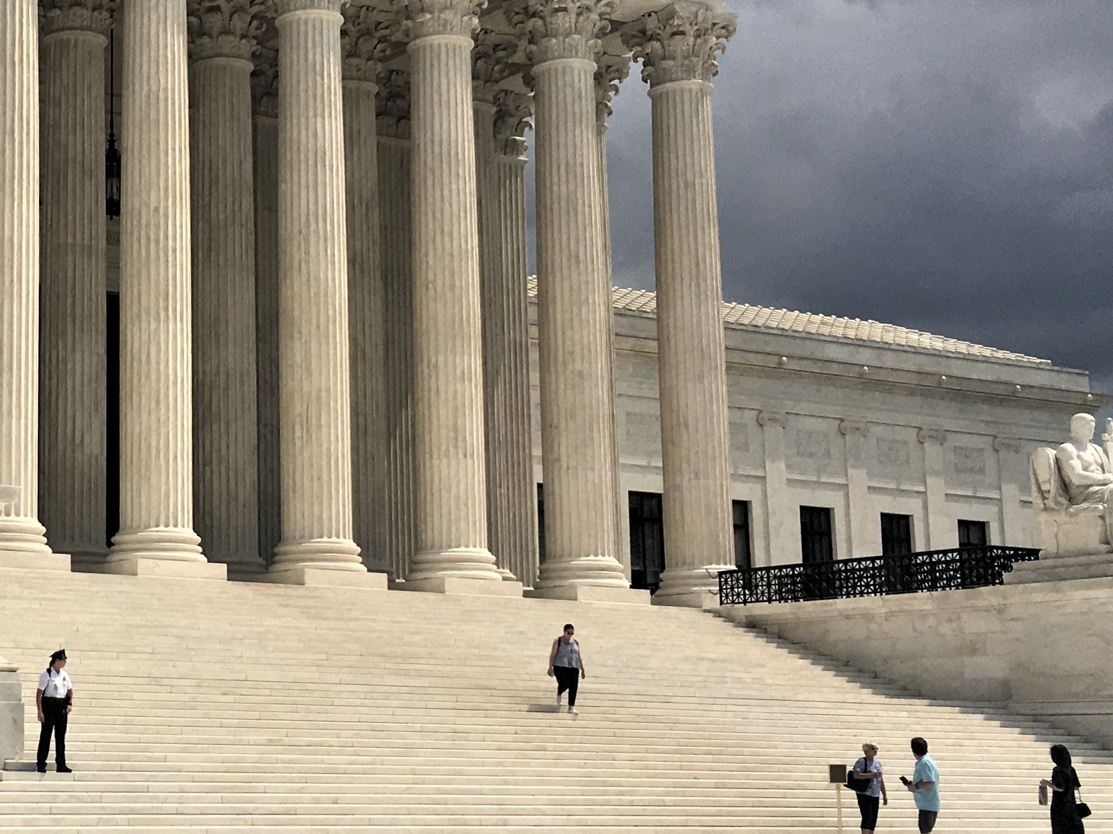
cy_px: 407
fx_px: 1993
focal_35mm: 62
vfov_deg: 23.6
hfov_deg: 29.1
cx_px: -11
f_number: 2.2
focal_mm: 4.15
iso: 25
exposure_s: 1/5917
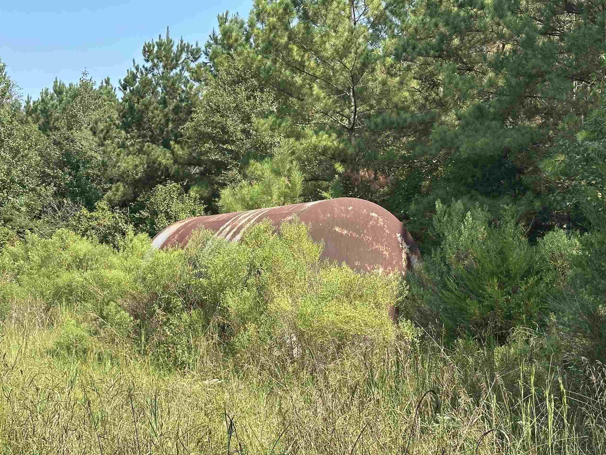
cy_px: 269
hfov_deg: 30.3
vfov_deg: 22.9
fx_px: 1120
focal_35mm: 64
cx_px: 306
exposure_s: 1/1289
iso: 64
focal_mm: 6.86
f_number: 1.78
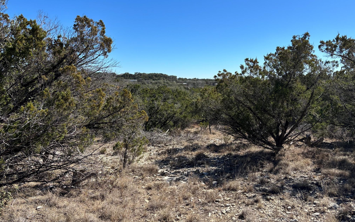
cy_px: 109
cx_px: 179
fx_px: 271
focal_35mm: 28
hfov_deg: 66.5
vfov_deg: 44.5
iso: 50
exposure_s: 1/3106
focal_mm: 5.96
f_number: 1.6
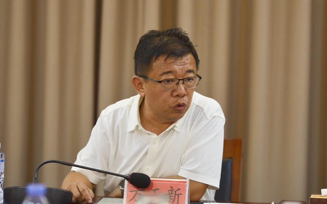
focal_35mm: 132
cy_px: 100
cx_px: 161
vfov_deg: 9.9
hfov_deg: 15.8
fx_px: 1176
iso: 640
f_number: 2.8
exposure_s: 1/60
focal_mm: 120
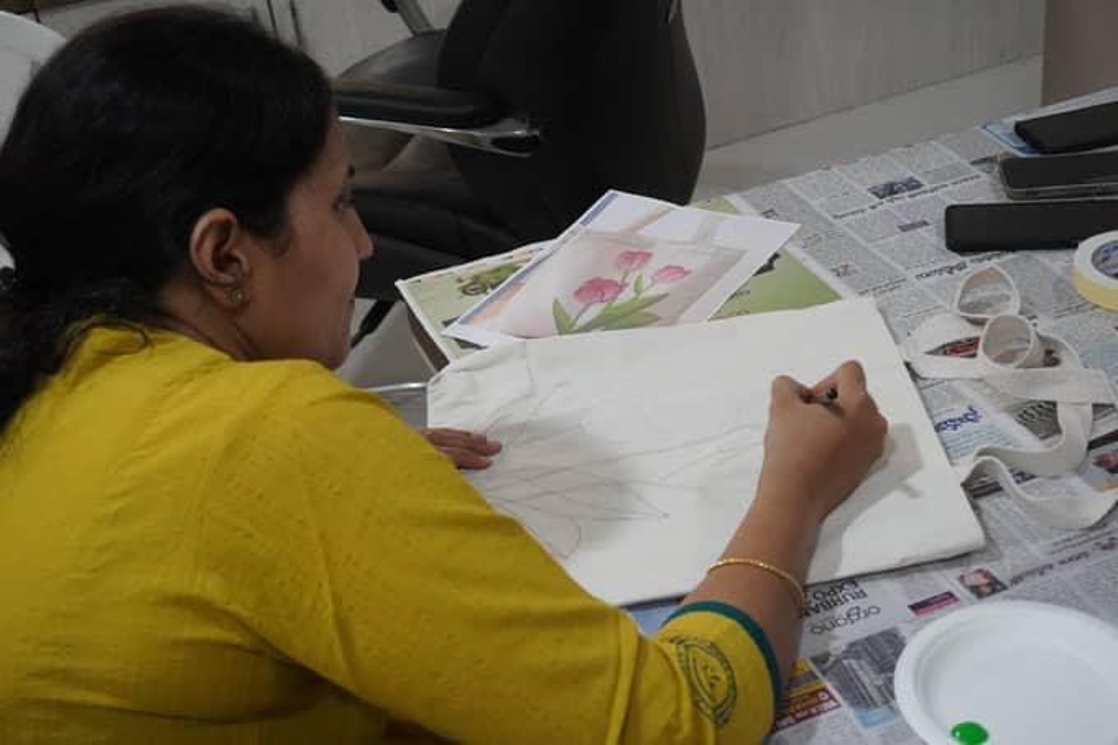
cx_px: 559
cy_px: 372
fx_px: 1630
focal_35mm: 52
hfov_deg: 37.9
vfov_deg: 25.7
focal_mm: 35
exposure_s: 1/160
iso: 5000
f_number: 5.6
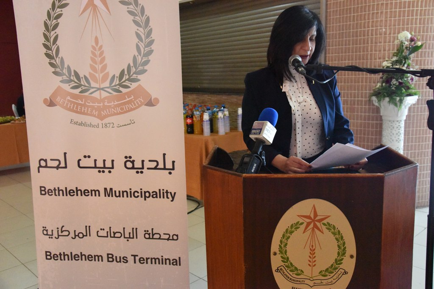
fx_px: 410
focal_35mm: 34
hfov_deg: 55.8
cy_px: 144
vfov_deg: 38.9
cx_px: 217
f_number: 7.1
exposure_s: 1/200
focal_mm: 34
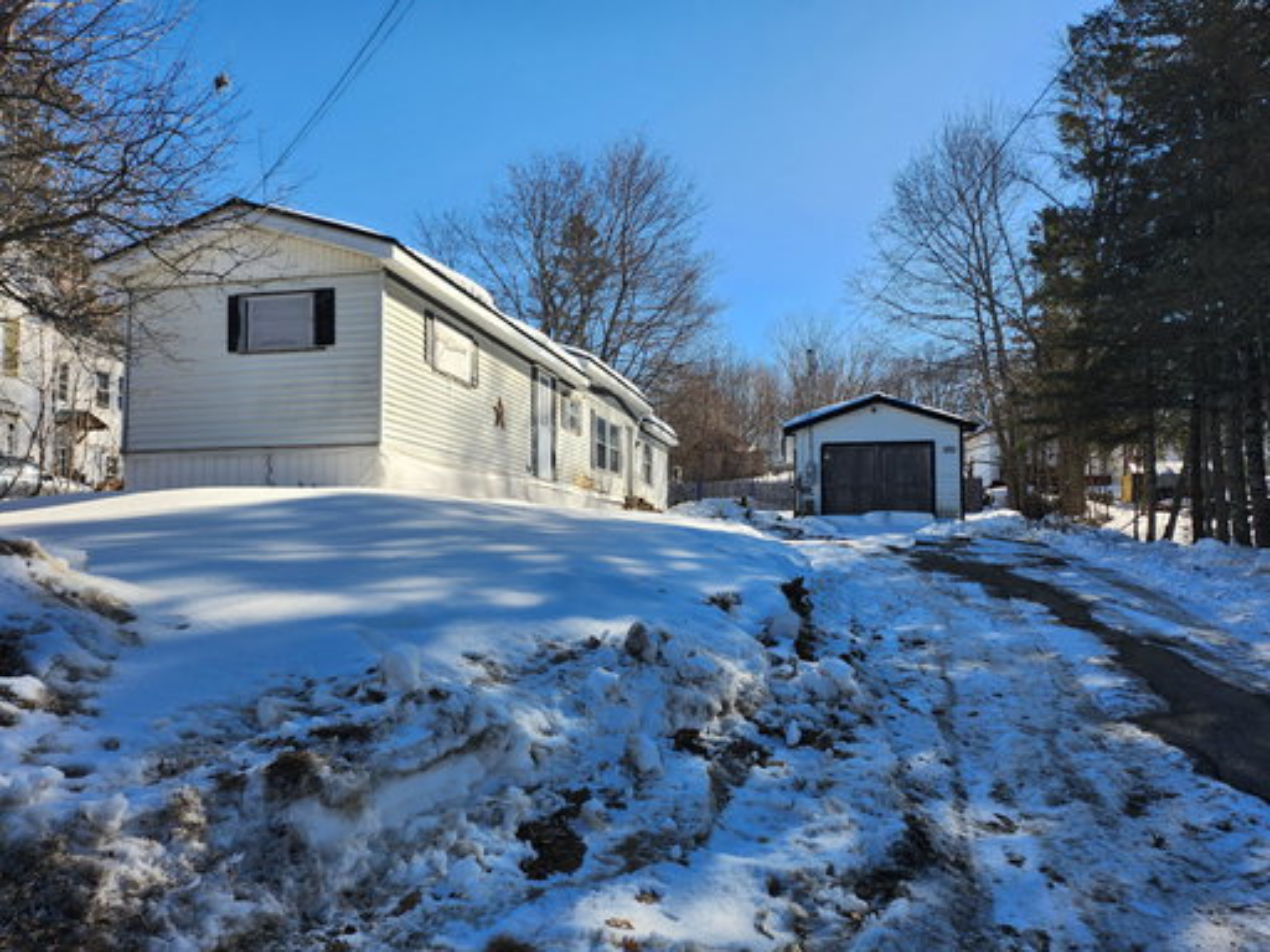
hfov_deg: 71.6
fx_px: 881
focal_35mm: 24
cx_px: 635
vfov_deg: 56.8
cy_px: 476
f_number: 1.8
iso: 50
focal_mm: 5
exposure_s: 1/2346
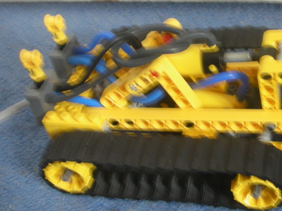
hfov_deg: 32.5
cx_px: 216
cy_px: 76
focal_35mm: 58
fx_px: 472
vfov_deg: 25.1
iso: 150
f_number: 3
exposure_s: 1/4
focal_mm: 5.8
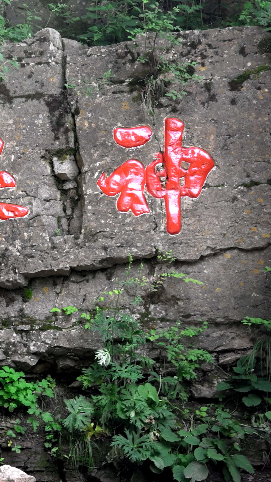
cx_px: -56
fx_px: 1073
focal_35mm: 84
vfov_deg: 25.3
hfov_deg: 14.0
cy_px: 241
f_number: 5.6
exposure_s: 1/60
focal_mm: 35.2
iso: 200
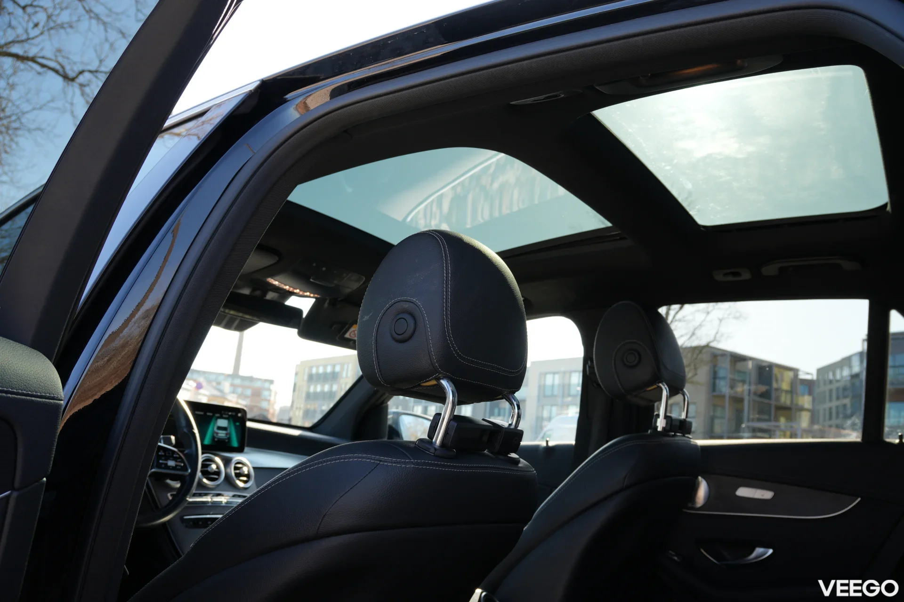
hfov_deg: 65.4
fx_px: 704
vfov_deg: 46.3
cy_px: 301
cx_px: 452
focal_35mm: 28
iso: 100
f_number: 5
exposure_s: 1/100
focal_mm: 18.7
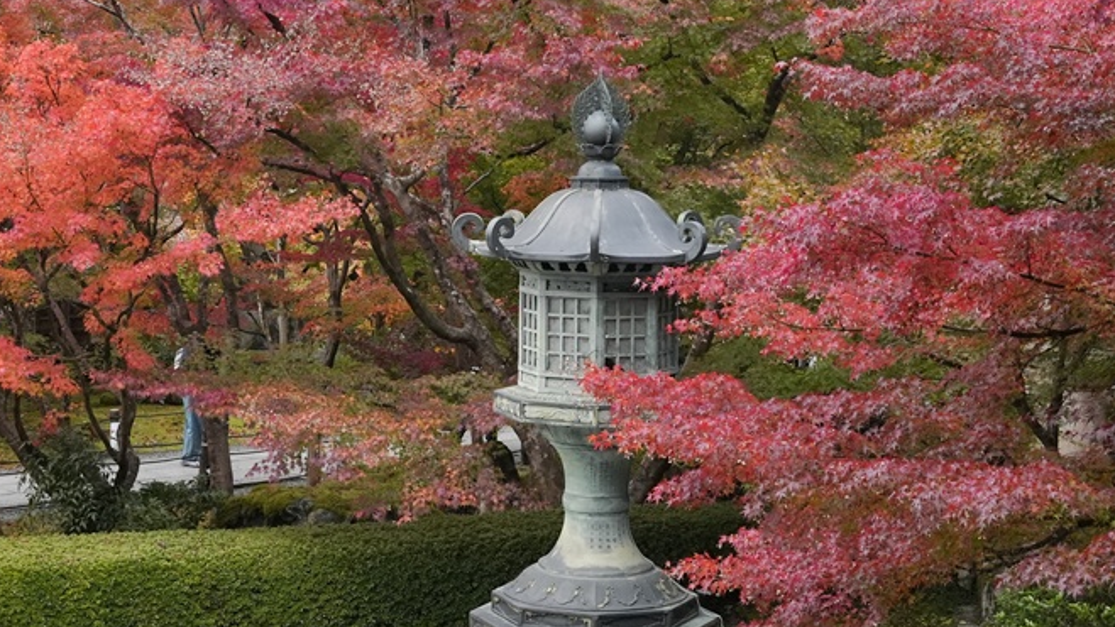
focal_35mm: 83
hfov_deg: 25.5
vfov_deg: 14.6
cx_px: 408
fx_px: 2454
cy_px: 293
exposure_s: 1/800
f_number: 8
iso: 2500
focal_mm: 34.1
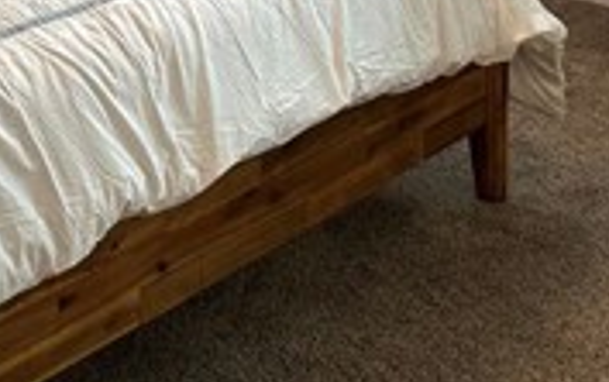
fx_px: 1528
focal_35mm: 92
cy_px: -375
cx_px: -203
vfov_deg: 12.6
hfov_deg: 20.4
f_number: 1.78
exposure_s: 1/120
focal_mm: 6.86
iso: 125
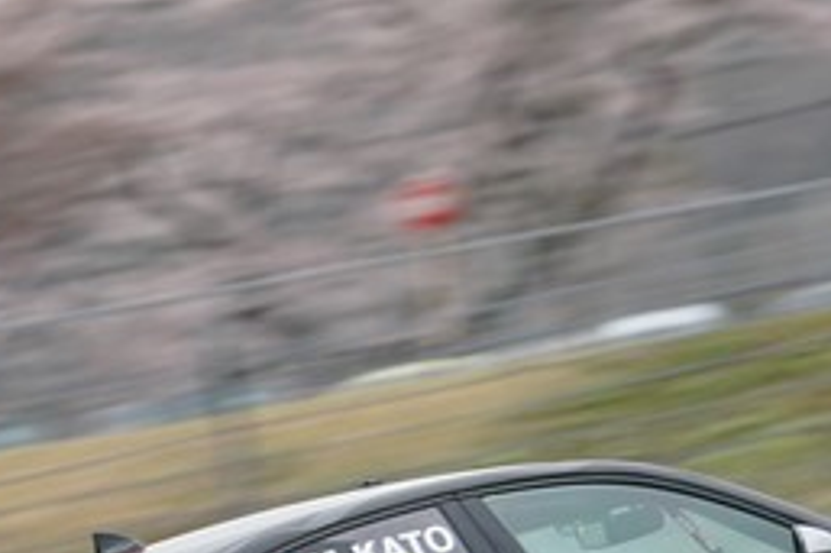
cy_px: 488
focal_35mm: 795
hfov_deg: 2.6
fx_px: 18339
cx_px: 550
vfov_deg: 1.7
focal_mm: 284
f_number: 8
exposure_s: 1/200
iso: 400
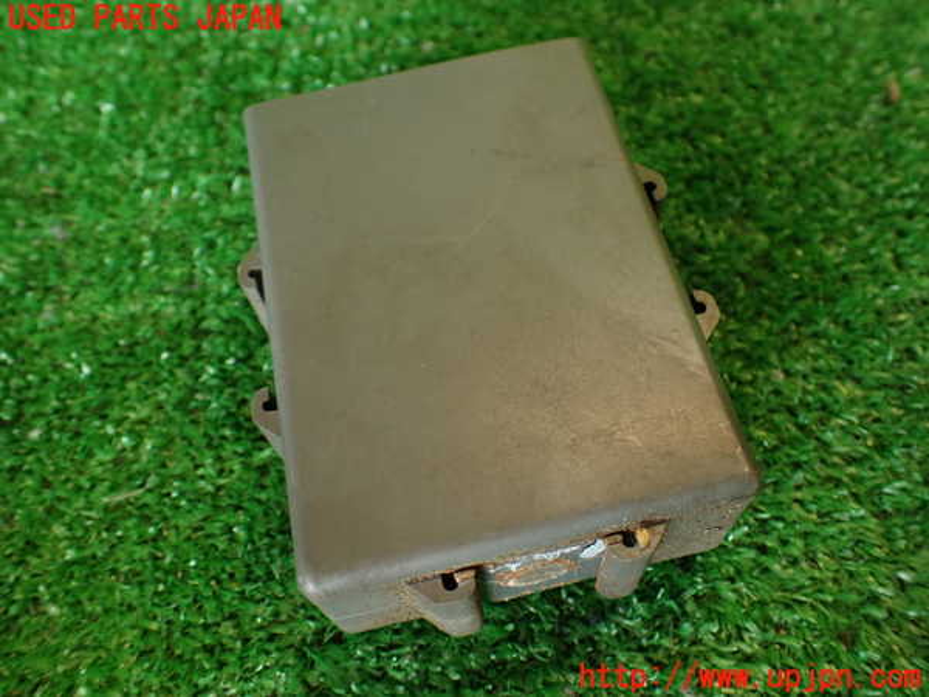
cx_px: 464
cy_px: 348
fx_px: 805
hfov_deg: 60.0
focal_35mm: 30
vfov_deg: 46.8
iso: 200
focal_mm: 5.4
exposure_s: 1/50
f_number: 2.3
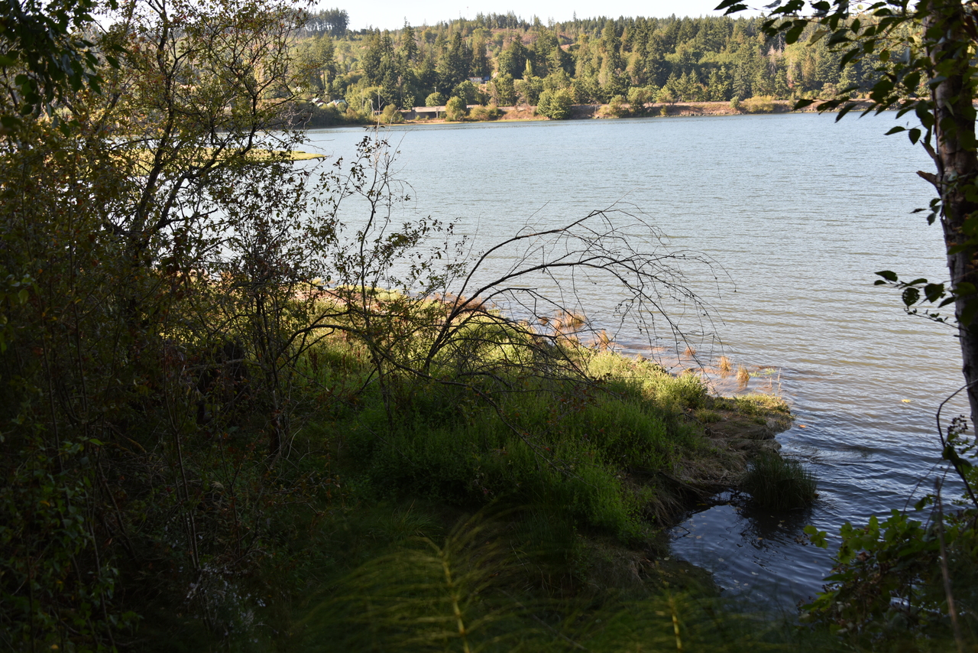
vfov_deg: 37.9
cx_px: 489
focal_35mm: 35
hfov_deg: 54.4
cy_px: 326
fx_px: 951
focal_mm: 35
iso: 100
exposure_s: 1/125
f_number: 5.6
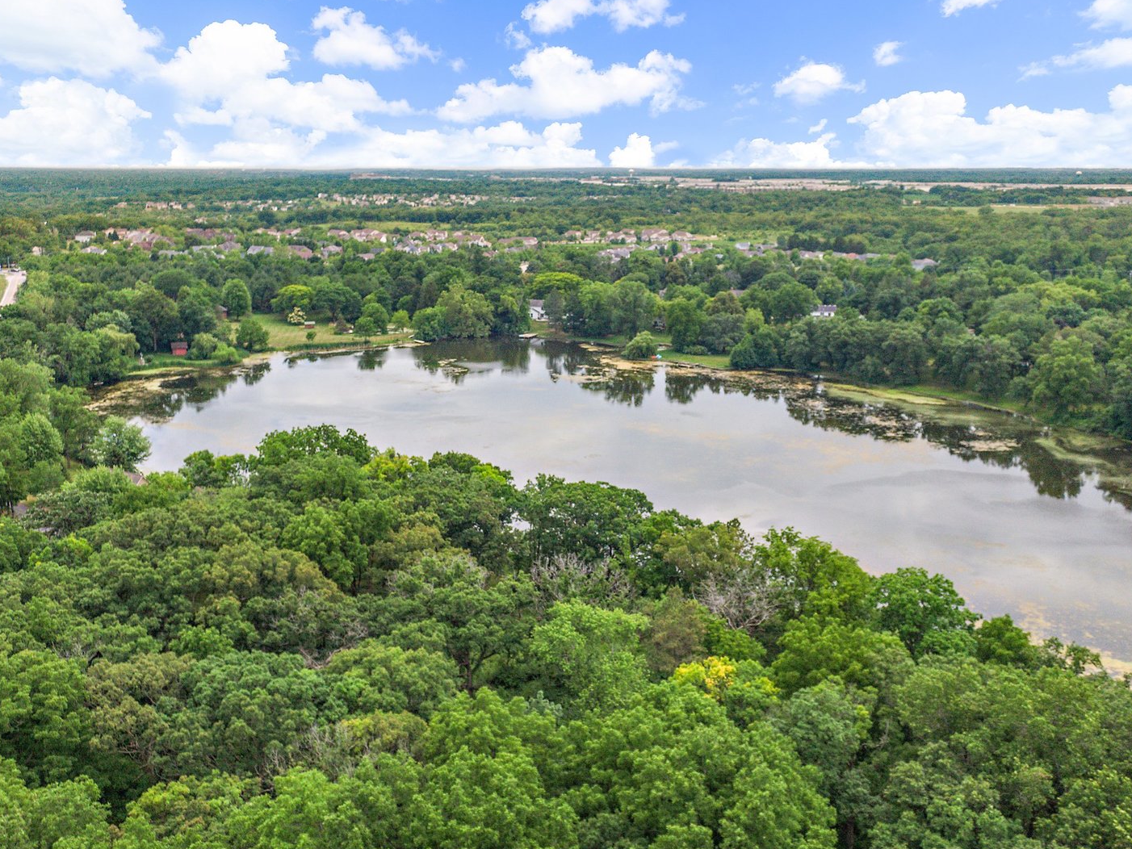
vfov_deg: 38.7
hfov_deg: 50.1
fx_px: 1210
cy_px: 426
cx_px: 563
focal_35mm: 37
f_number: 3.3
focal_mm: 6.21
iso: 100
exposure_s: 1/800
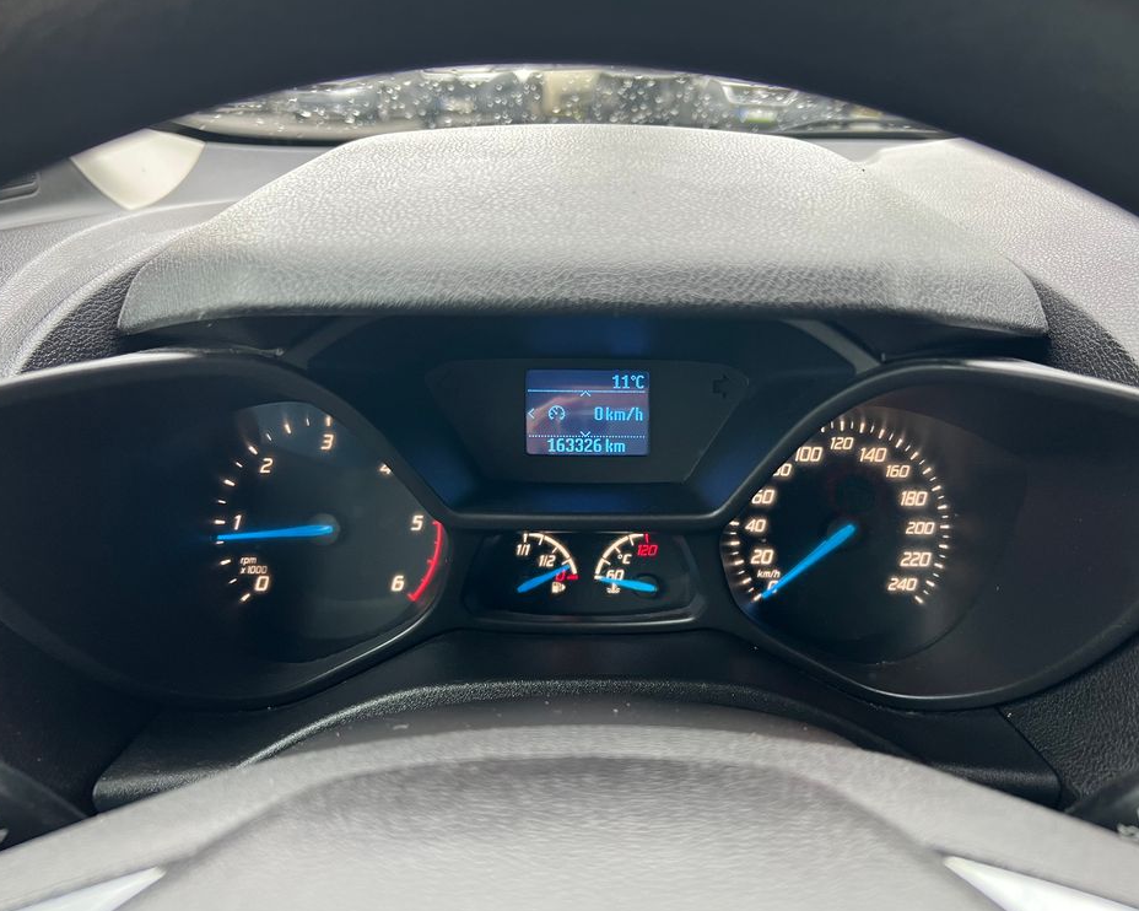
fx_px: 944
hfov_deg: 62.1
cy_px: 467
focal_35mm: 28
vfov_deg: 51.5
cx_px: 611
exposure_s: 1/76
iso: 125
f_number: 1.5
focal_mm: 5.7
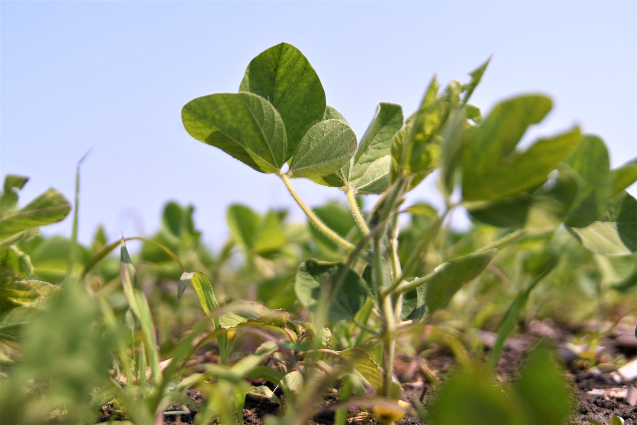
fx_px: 920
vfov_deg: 26.0
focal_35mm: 52
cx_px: 318
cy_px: 212
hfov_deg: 38.2
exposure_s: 1/2500
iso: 100
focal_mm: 35
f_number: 2.8
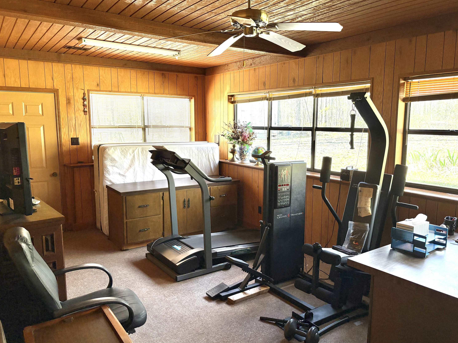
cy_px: 172
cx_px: 237
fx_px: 357
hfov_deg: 65.3
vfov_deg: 51.4
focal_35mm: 27
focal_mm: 5.96
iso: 125
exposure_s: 1/110
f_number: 1.6
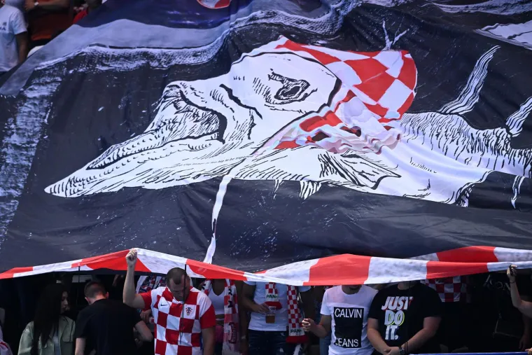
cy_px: 178
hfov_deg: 5.2
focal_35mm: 400
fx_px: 5912
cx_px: 266
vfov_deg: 3.4
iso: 4000
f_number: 4
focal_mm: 400
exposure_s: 1/800
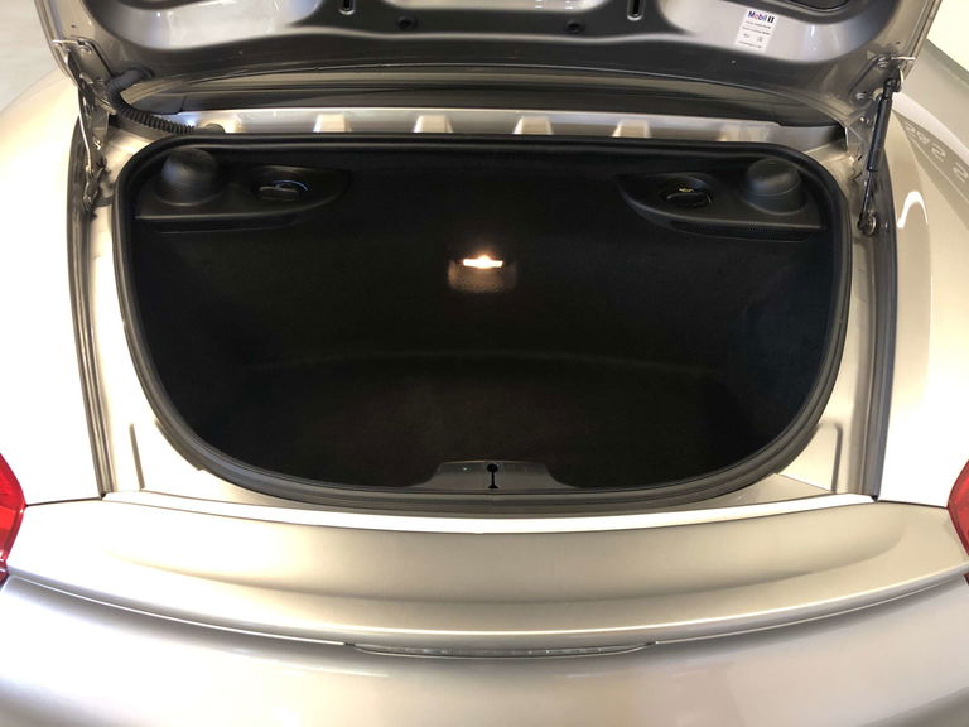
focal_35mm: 28
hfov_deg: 63.4
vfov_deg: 49.7
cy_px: 364
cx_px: 484
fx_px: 784
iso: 100
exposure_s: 1/10
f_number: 1.8
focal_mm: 3.99
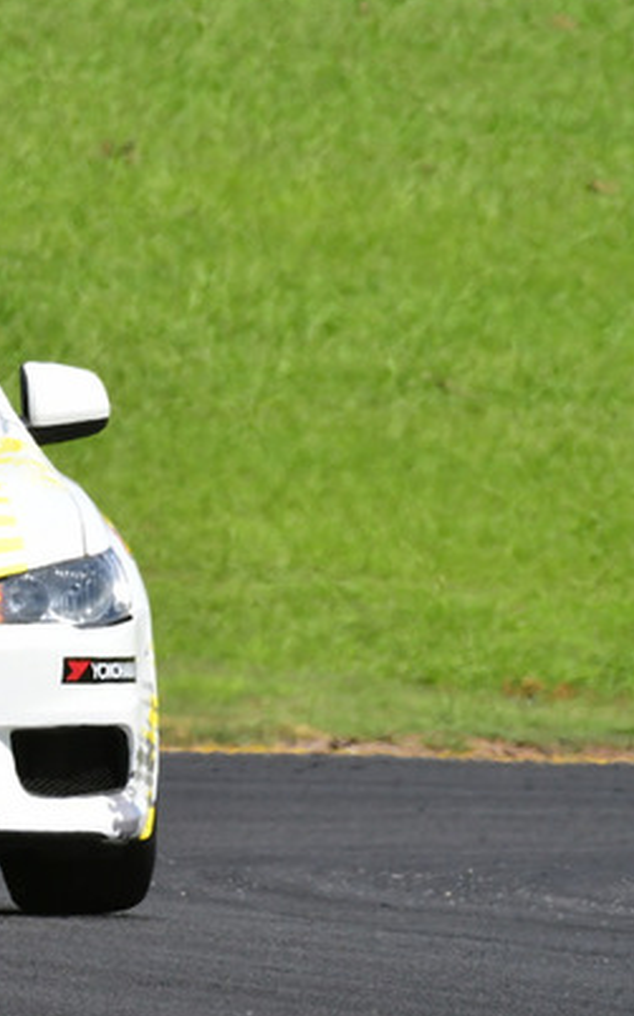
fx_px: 35329
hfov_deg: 1.0
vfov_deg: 1.6
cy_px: 435
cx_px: -356
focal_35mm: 1277
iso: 400
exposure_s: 1/640
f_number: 11
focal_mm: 420
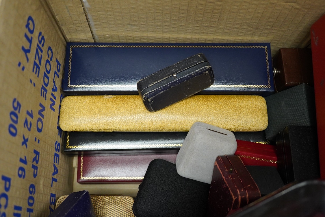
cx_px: 162
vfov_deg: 29.9
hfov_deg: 43.6
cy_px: 108
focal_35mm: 45
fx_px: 406
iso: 3200
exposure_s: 1/320
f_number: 4.5
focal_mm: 30
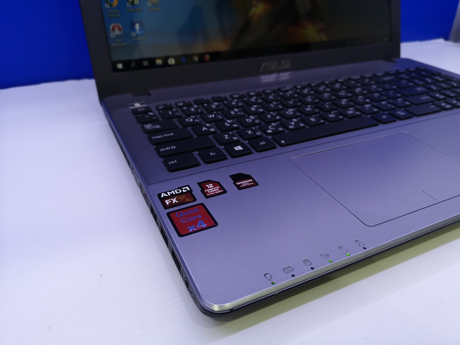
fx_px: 359
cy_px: 172
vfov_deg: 51.4
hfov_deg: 65.3
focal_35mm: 27
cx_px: 230
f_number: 1.8
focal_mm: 3.95
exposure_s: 1/50
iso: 80
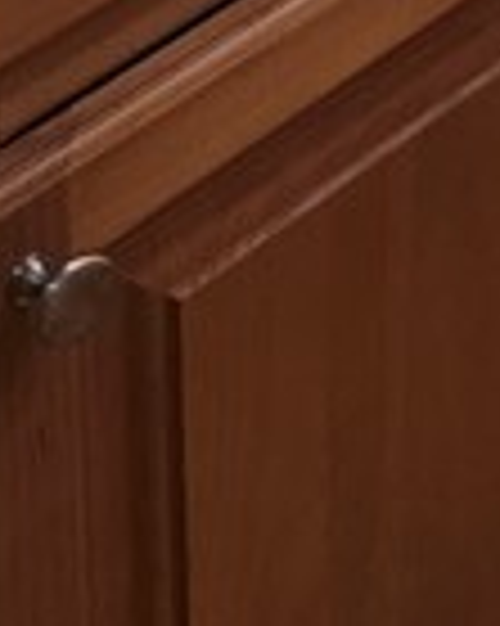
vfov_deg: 8.6
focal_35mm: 165
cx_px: 1545
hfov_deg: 7.9
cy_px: -1518
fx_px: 3055
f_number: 1.7
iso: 125
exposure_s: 1/120
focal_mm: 6.3
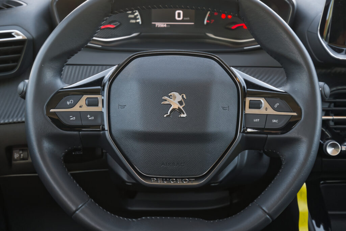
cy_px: 116
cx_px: 173
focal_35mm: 68
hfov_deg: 29.7
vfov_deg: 20.0
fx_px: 654
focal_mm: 45
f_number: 7.1
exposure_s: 1/125
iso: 2000
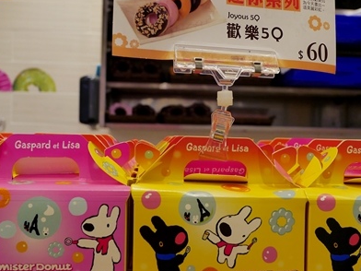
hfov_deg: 38.9
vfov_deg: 29.7
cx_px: 195
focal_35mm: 49
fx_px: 511
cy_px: 130
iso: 200
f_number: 4
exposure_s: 1/40
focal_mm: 15
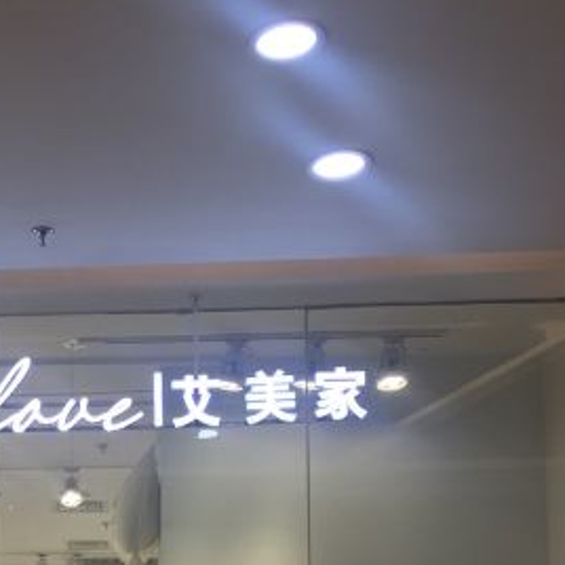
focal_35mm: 67
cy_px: 647
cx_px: 20
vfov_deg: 23.8
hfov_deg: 24.7
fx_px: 1237
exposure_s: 1/100
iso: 40
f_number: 2.2
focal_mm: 4.15
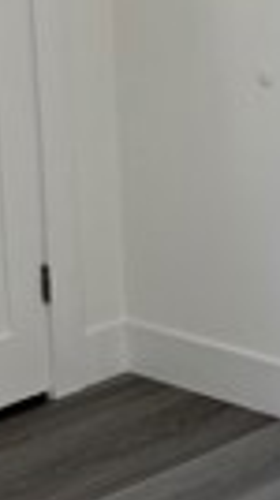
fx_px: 1656
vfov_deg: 17.2
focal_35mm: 125
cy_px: 231
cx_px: 205
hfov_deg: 9.6
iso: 125
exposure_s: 1/234
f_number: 1.78
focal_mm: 6.76
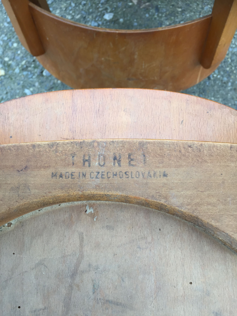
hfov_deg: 48.2
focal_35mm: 29
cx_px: 118
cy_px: 158
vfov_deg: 61.7
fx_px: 265
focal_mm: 4.15
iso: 40
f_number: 2.2
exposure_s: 1/100
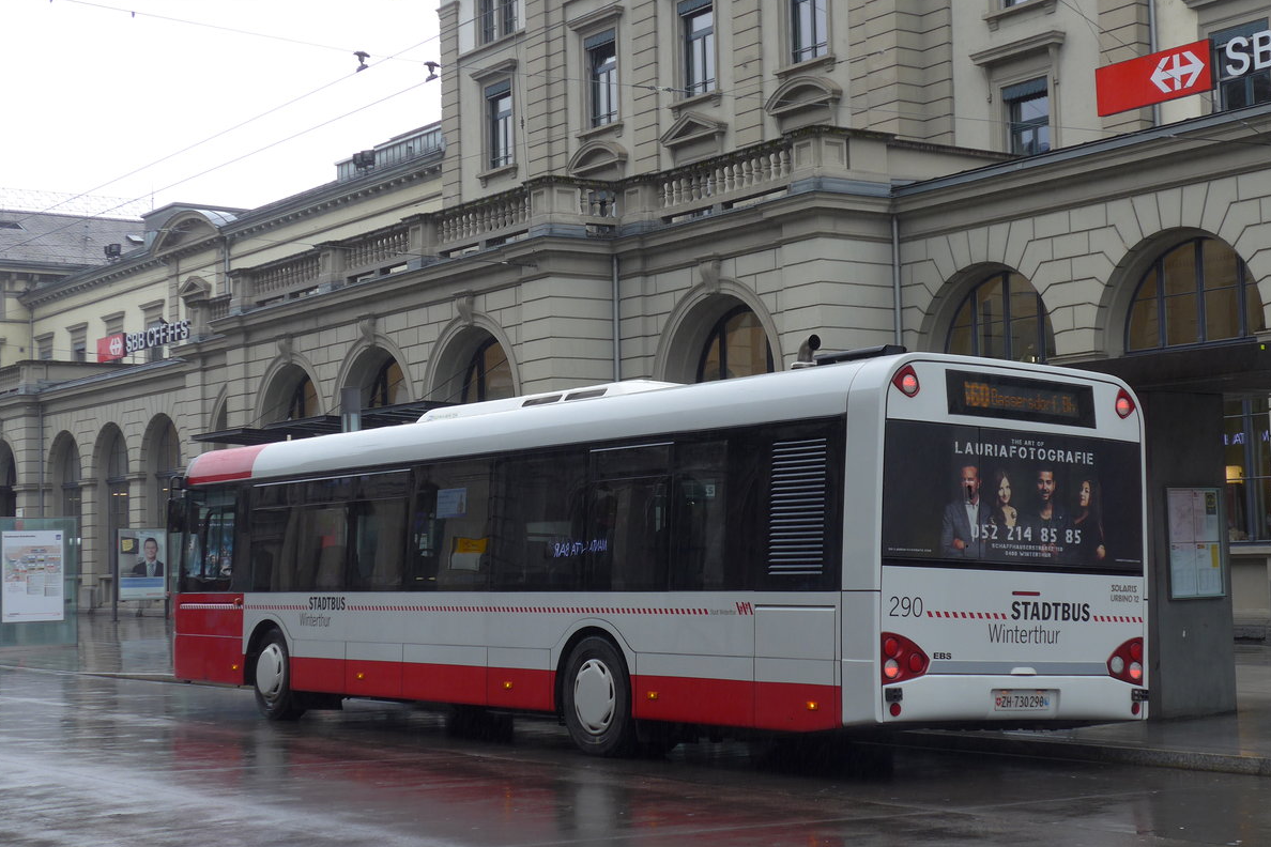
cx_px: 634
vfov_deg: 21.9
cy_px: 405
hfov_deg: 32.4
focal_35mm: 62
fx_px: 2189
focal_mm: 12
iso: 100
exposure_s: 1/60
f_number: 3.5
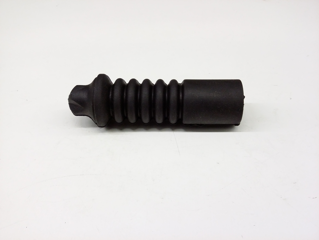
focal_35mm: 32
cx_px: 160
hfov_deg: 56.8
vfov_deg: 44.2
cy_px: 120
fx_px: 295
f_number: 2.4
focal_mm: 3.4
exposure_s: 1/15
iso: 160
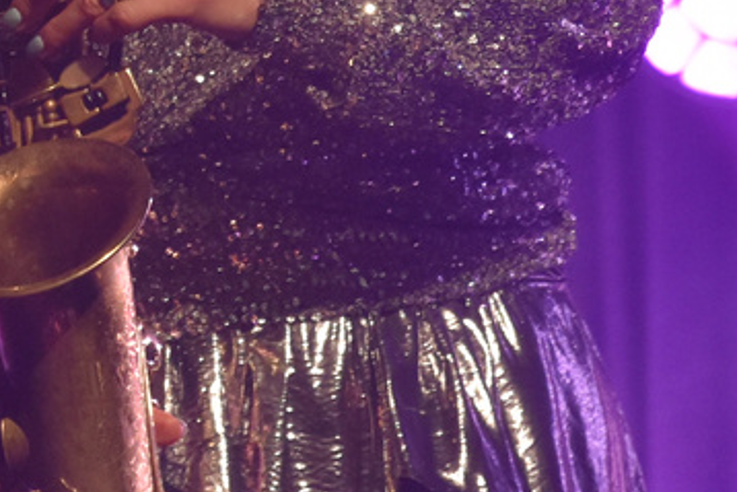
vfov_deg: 2.9
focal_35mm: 475
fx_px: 9728
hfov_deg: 4.3
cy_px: -406
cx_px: -358
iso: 1000
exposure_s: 1/125
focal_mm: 70
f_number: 4
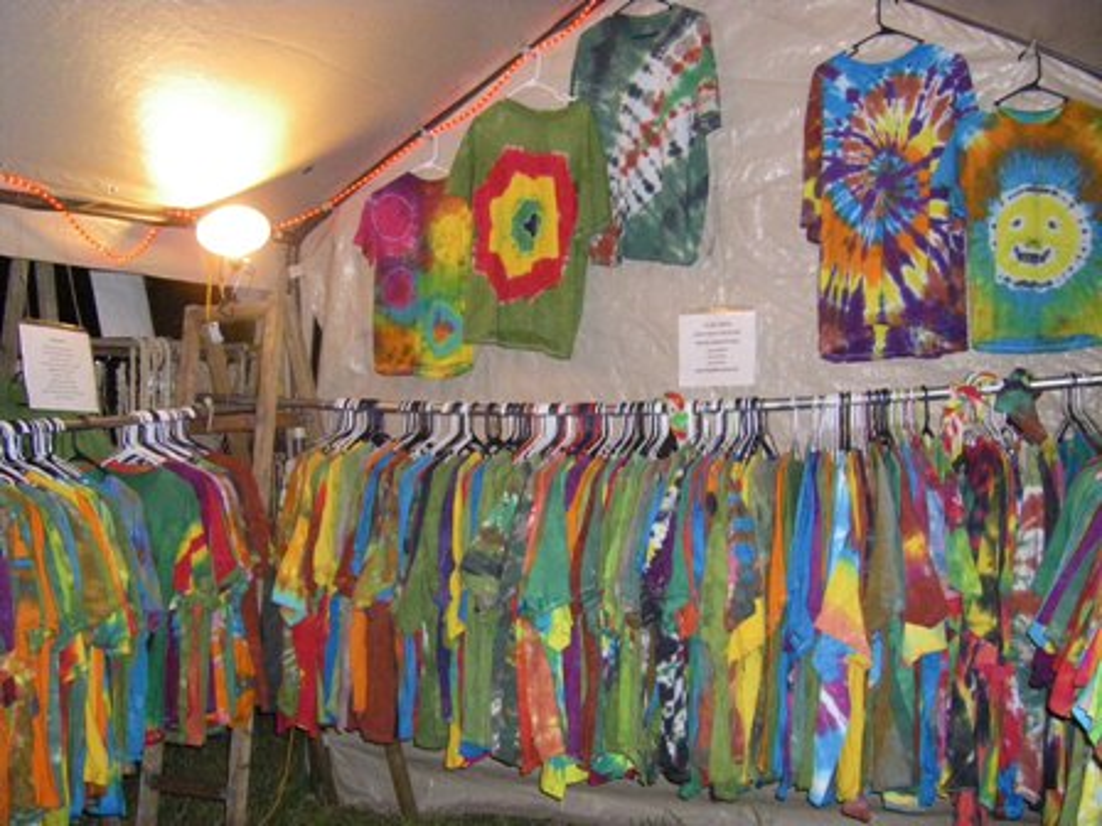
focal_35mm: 38
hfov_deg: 49.0
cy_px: 413
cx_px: 551
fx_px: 1210
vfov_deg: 37.7
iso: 800
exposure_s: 1/50
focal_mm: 6.3
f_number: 3.5
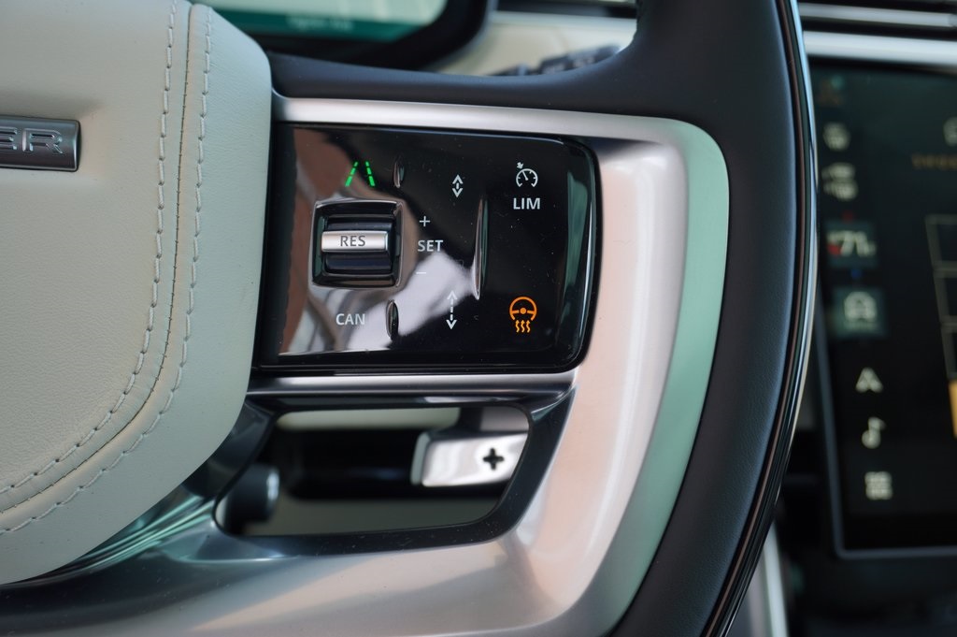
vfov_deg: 35.4
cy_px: 318
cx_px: 478
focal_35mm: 38
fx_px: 996
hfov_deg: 51.3
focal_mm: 25
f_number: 5.6
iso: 100
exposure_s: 1/50
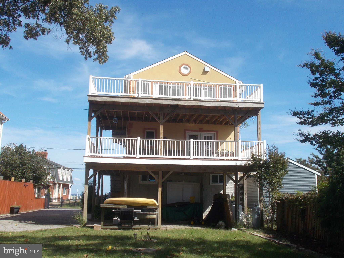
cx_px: 172
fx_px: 388
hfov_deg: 47.9
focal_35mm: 39
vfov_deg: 36.8
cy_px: 129
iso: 80
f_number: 9.8
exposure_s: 1/100
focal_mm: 6.9
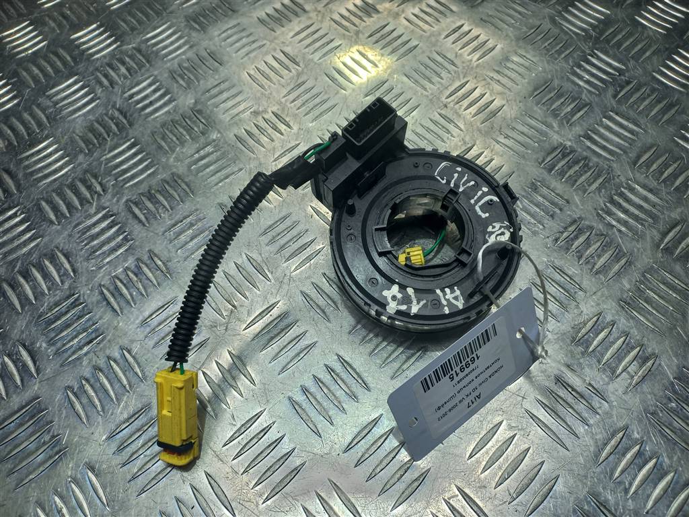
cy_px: 258
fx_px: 498
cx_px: 344
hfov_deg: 69.4
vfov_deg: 54.9
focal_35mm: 25
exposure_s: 1/100
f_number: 1.8
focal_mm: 4.6
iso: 25
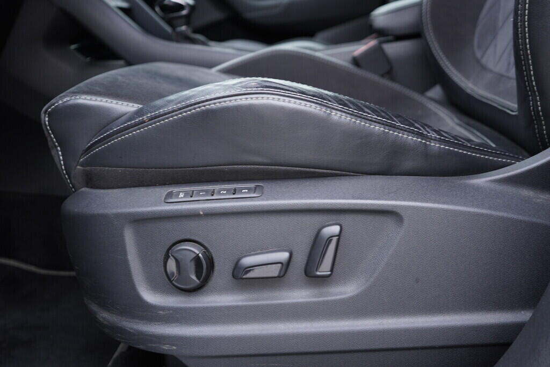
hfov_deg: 53.1
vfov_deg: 36.9
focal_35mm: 36
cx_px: 275
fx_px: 550
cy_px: 184
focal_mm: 24
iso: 200
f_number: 2.8
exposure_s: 1/40
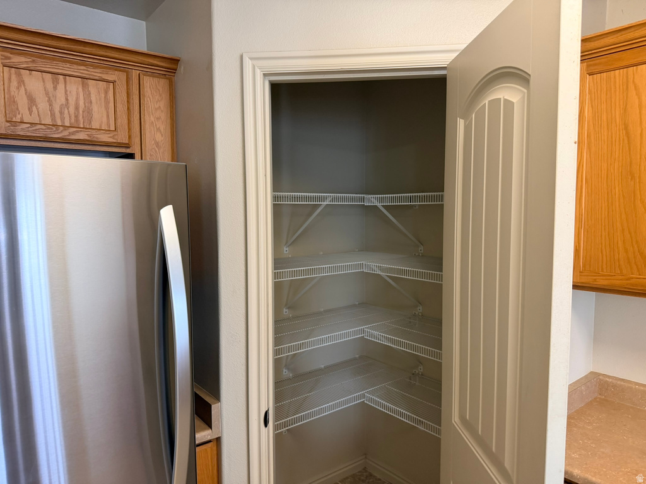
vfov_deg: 56.8
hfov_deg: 71.6
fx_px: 448
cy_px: 242
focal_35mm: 24
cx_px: 323
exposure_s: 1/66
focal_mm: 6.76
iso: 200
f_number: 1.78
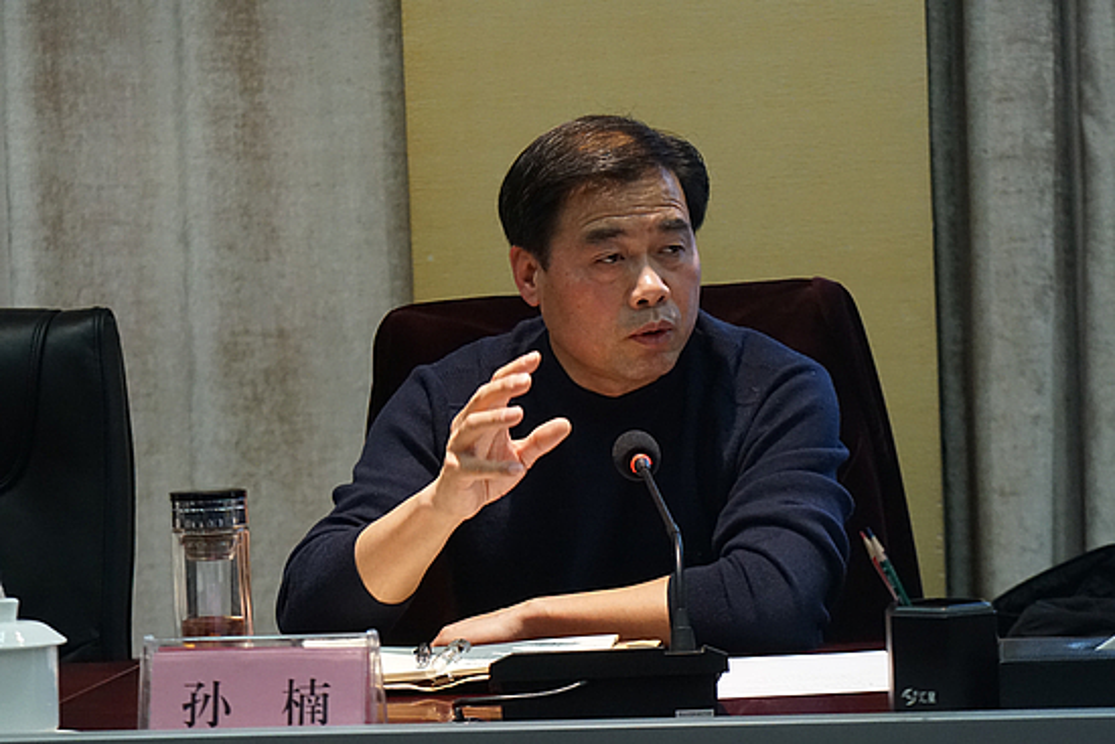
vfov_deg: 13.0
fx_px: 3253
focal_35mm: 105
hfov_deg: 19.5
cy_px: 372
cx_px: 558
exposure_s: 1/160
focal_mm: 70
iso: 4000
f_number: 4
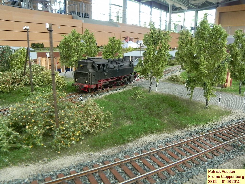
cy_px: 92
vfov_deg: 53.1
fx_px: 184
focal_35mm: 26
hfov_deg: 67.3
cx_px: 122
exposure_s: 1/10.5
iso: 200
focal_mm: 4.6
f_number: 8
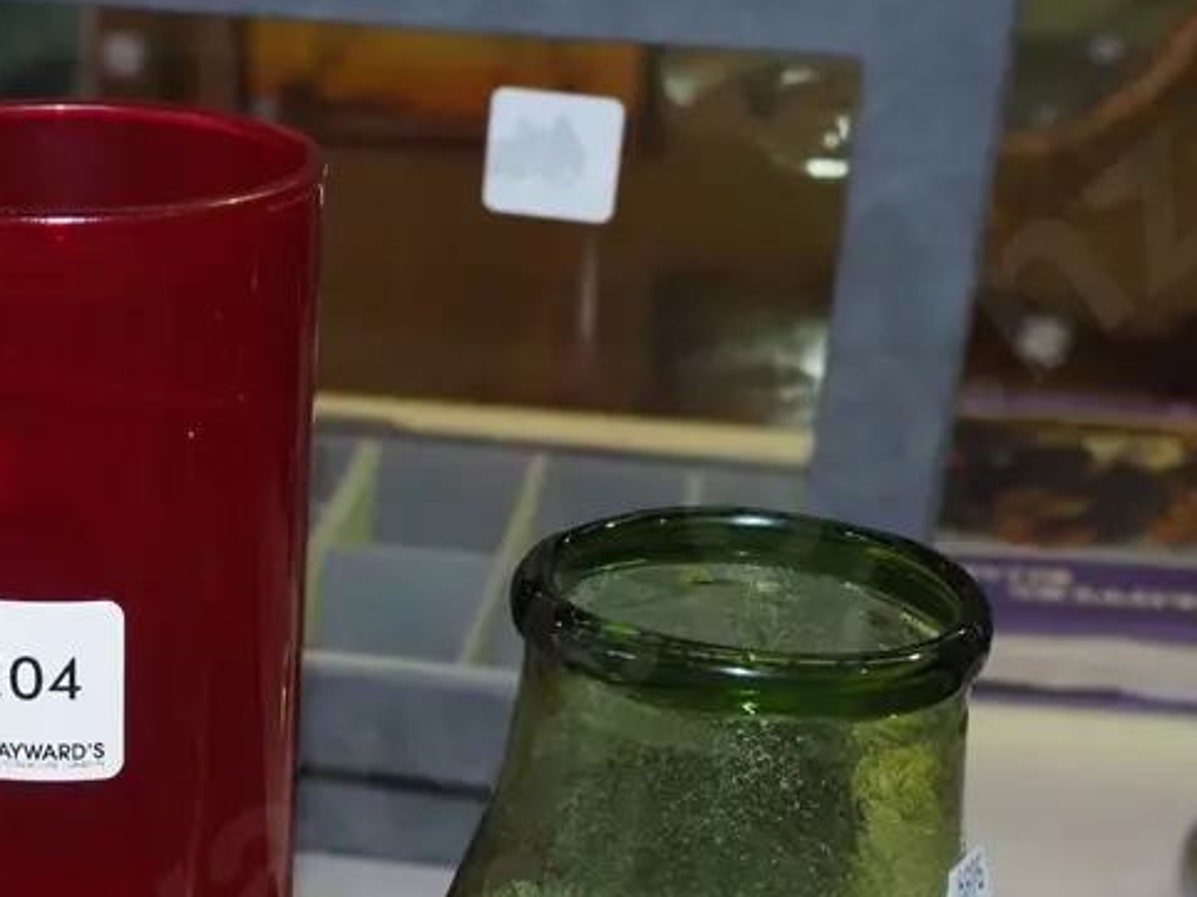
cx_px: 184
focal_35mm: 85
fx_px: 2938
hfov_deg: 22.6
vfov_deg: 16.9
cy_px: 939
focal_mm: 20
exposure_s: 1/160
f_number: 5
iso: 2500
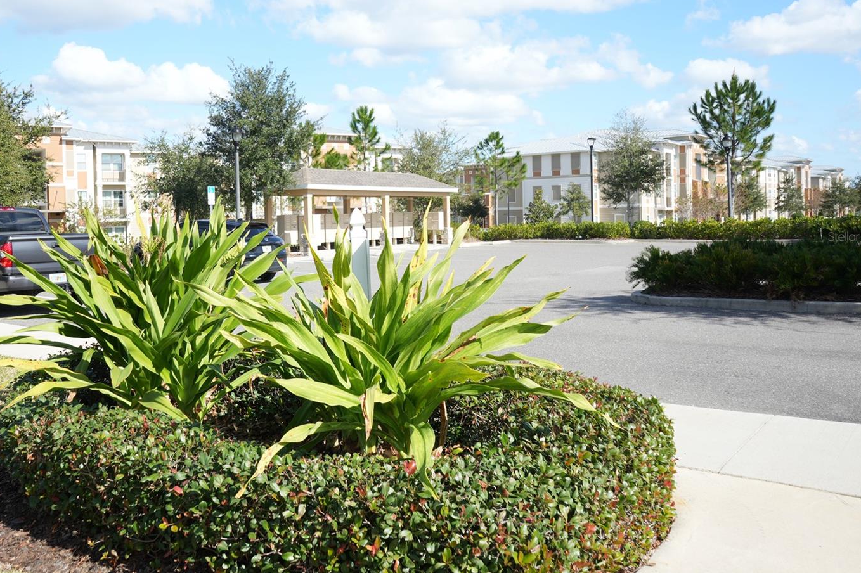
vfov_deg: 39.8
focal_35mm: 33
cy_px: 236
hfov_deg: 57.1
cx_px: 377
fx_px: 789
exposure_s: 1/160
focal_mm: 28
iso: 100
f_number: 8
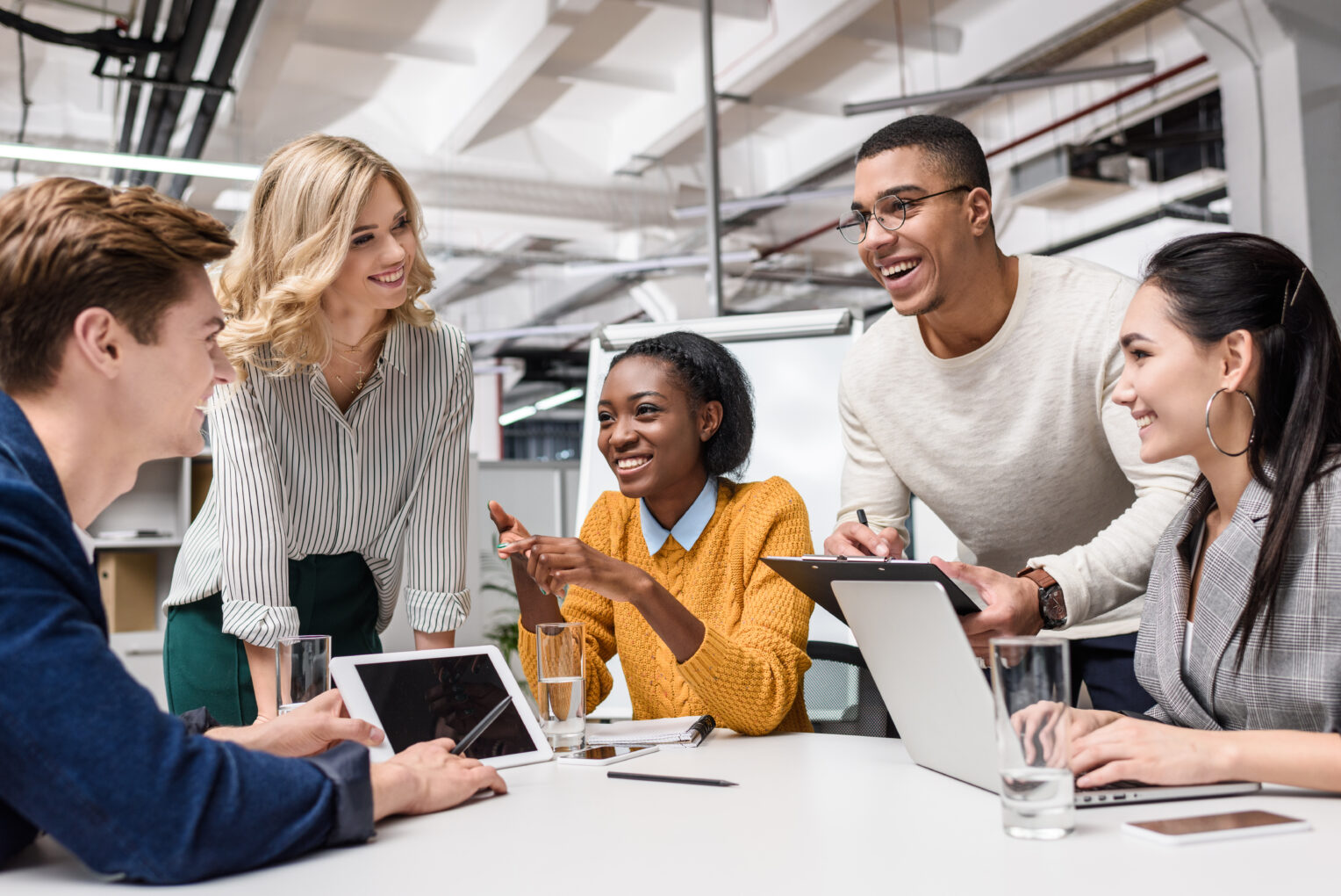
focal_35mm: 35
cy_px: 448
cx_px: 670
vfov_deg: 37.9
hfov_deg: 54.4
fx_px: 1304
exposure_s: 1/200
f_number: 3.2
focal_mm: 35
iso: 200
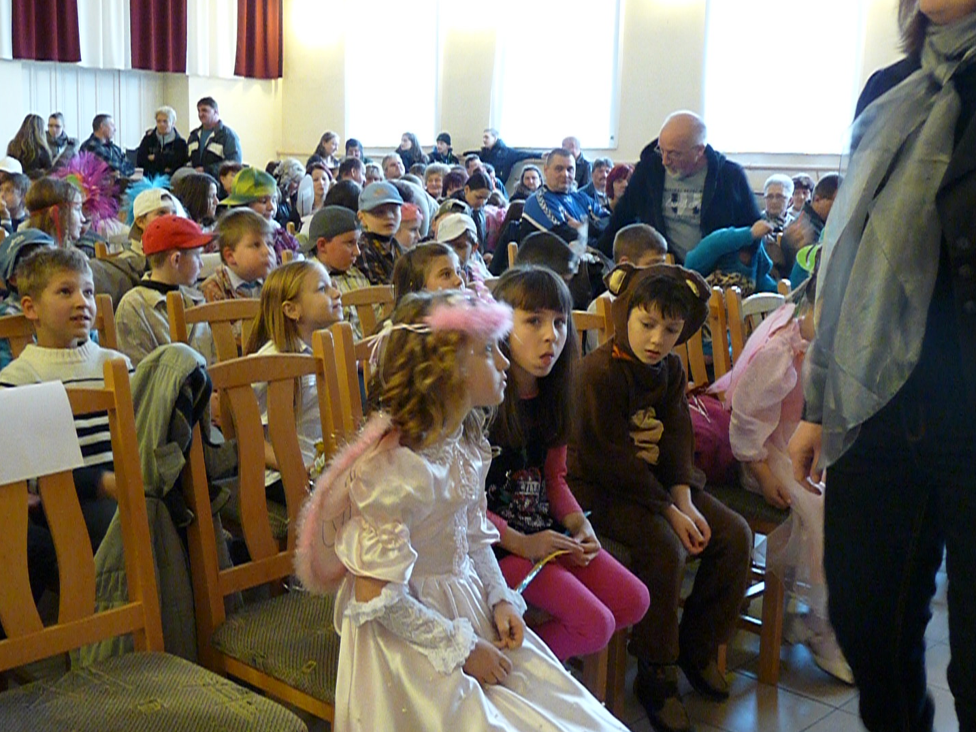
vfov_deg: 35.9
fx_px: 1128
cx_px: 474
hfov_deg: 46.8
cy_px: 358
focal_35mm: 40
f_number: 2.8
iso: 800
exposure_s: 1/15
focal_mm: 5.1
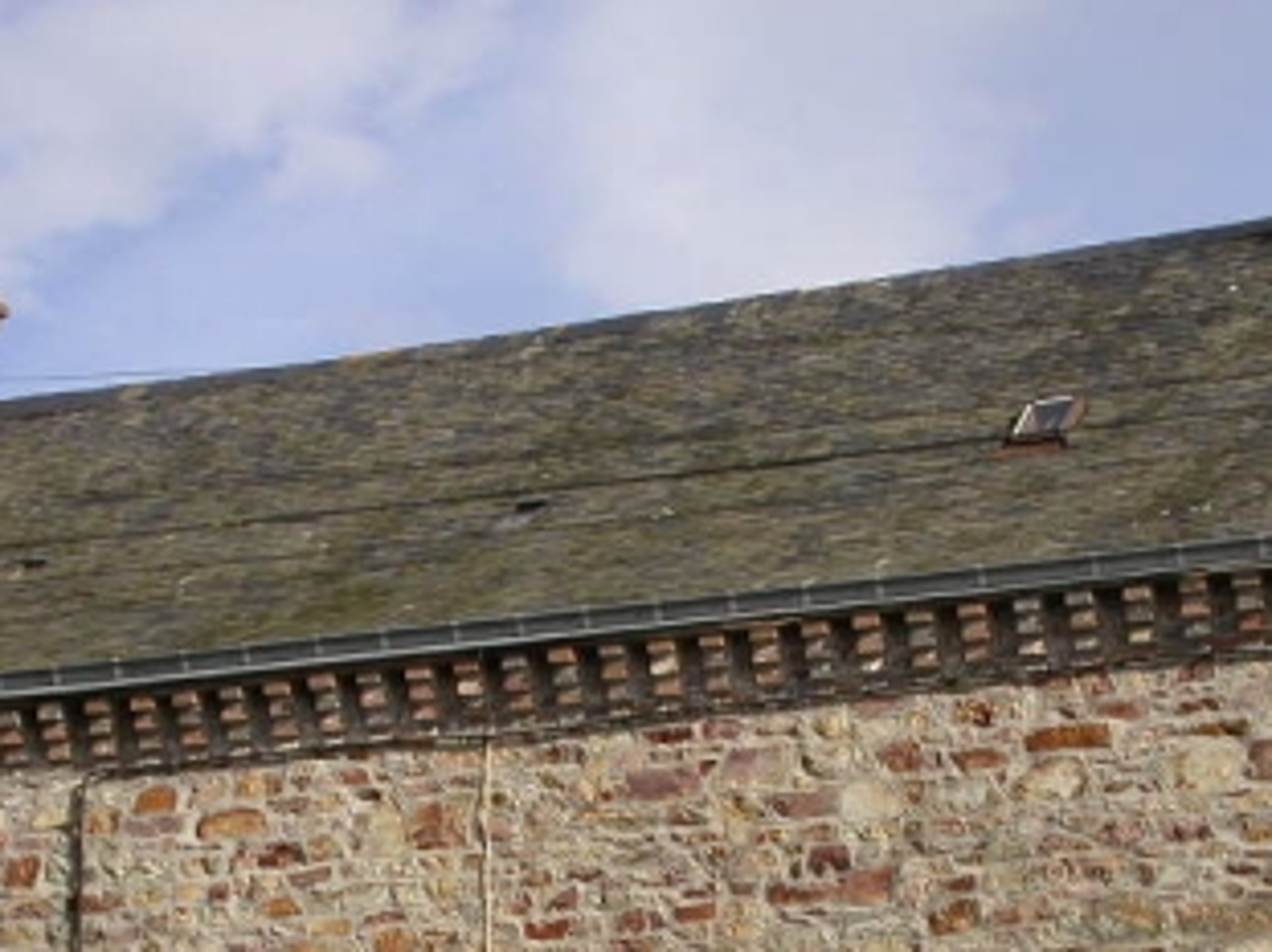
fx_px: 4114
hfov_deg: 17.6
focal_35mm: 112
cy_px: 907
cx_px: 699
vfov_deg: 13.1
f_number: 6.6
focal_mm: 10.7
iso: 100
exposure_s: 1/421
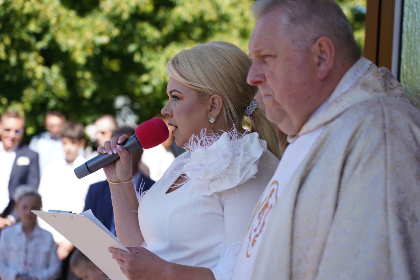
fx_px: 1225
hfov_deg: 19.5
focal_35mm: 105
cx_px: 210
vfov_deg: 13.0
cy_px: 140
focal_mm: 105
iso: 100
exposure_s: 1/250
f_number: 5
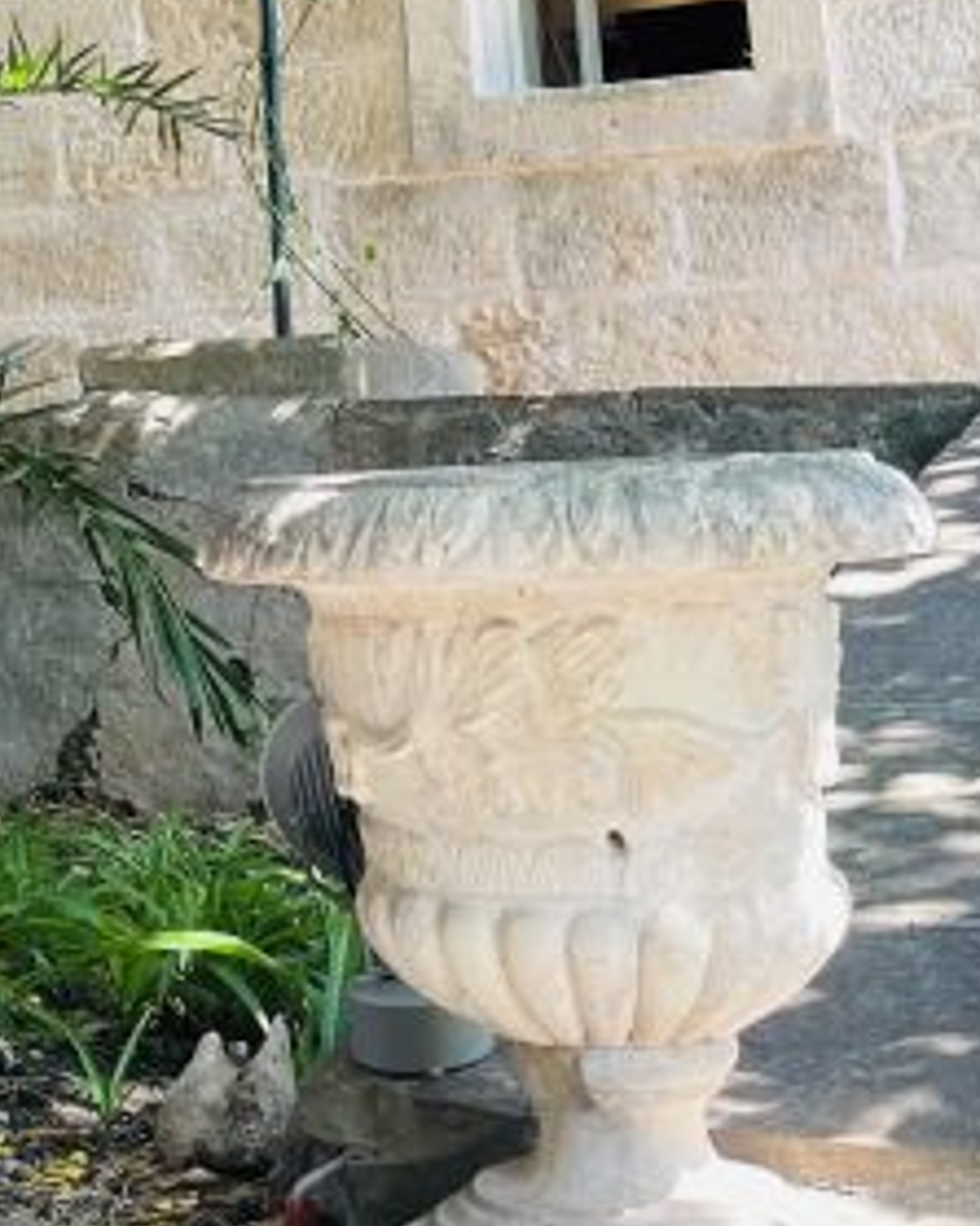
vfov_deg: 23.5
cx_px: -40
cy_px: -248
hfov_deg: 20.0
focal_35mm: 74
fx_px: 2684
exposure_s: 1/121
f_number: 1.6
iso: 64
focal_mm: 4.2
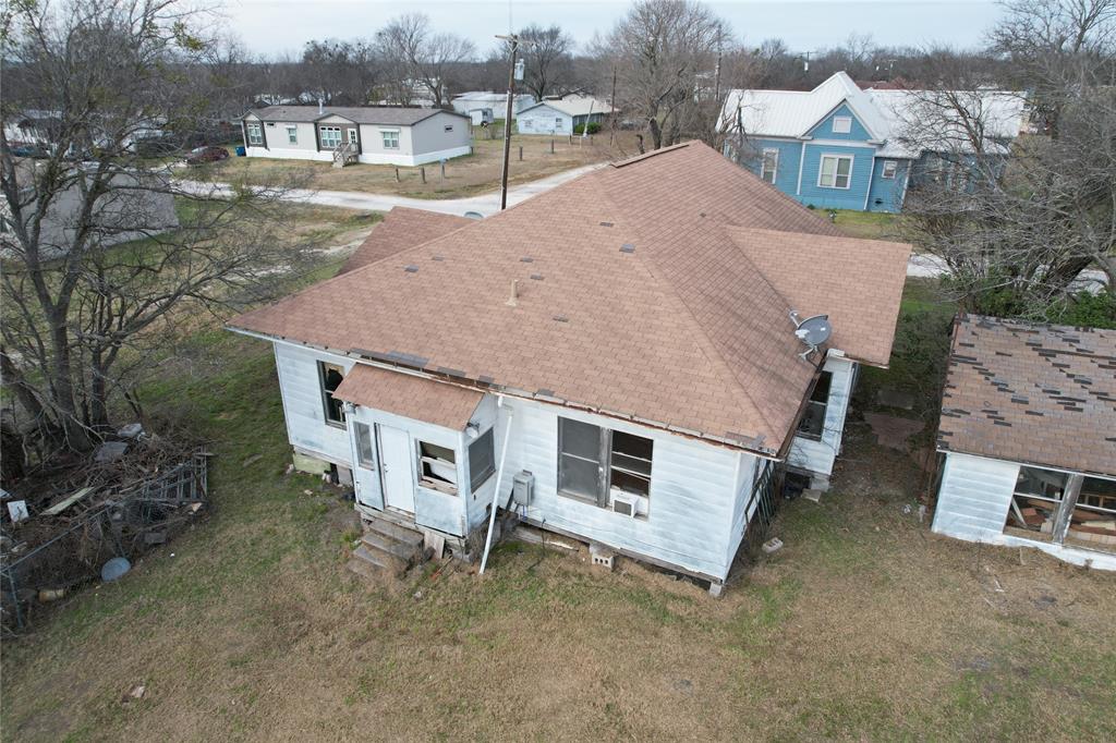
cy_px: 372
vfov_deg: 57.2
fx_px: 682
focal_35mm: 22
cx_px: 558
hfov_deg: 78.6
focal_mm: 8.38
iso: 140
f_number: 2.8
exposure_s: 1/1000
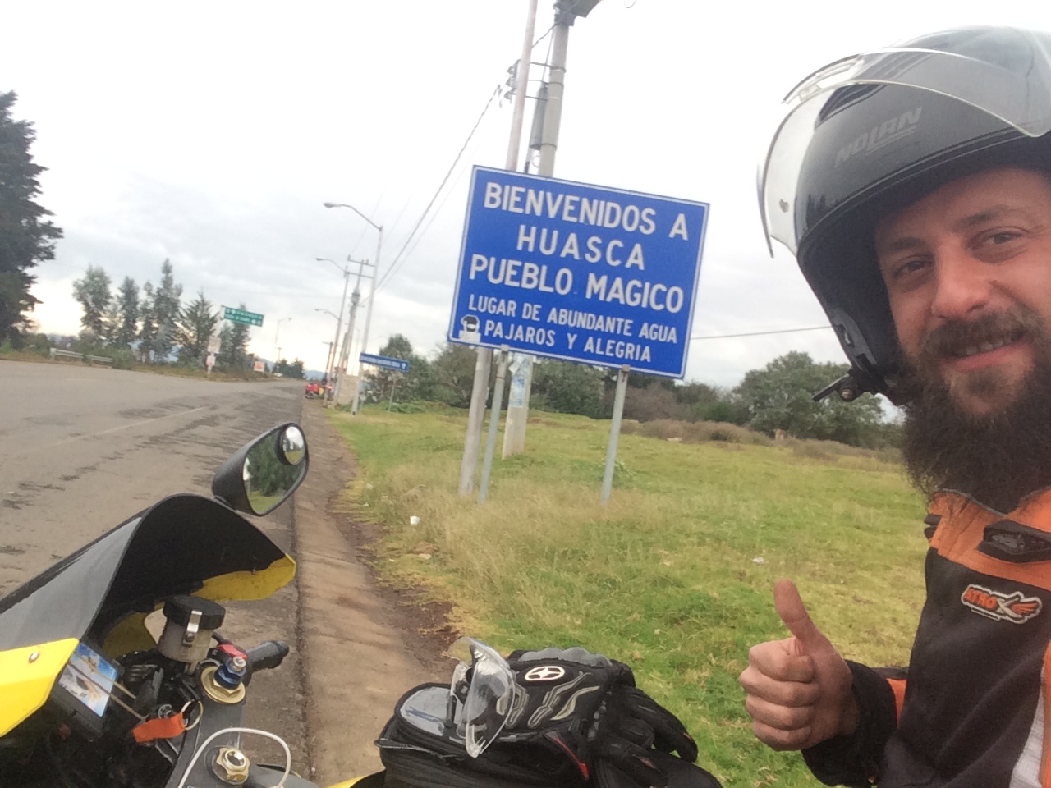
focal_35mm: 31
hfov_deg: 58.4
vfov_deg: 45.4
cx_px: 526
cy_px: 394
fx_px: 941
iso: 50
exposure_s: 1/168
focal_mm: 2.15
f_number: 2.4
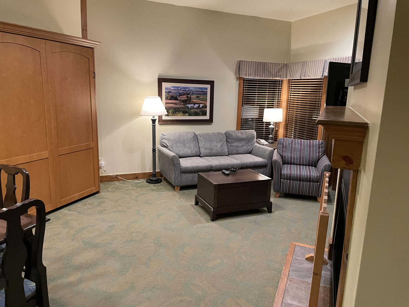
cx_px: 204
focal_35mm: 26
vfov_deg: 53.1
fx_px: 307
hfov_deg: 67.3
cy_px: 154
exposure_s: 1/60
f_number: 1.6
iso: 400
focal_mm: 4.2
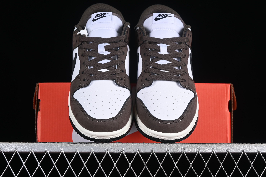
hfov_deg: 27.0
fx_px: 554
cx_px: 133
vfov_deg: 18.2
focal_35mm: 75
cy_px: 88
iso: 160
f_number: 7.1
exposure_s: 1/60
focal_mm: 50
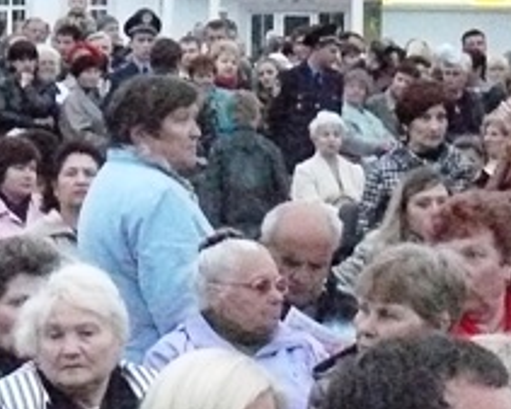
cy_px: 152
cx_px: -82
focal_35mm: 249
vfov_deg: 6.2
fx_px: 3768
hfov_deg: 7.7
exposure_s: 1/100
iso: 1250
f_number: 2.8
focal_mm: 9.3
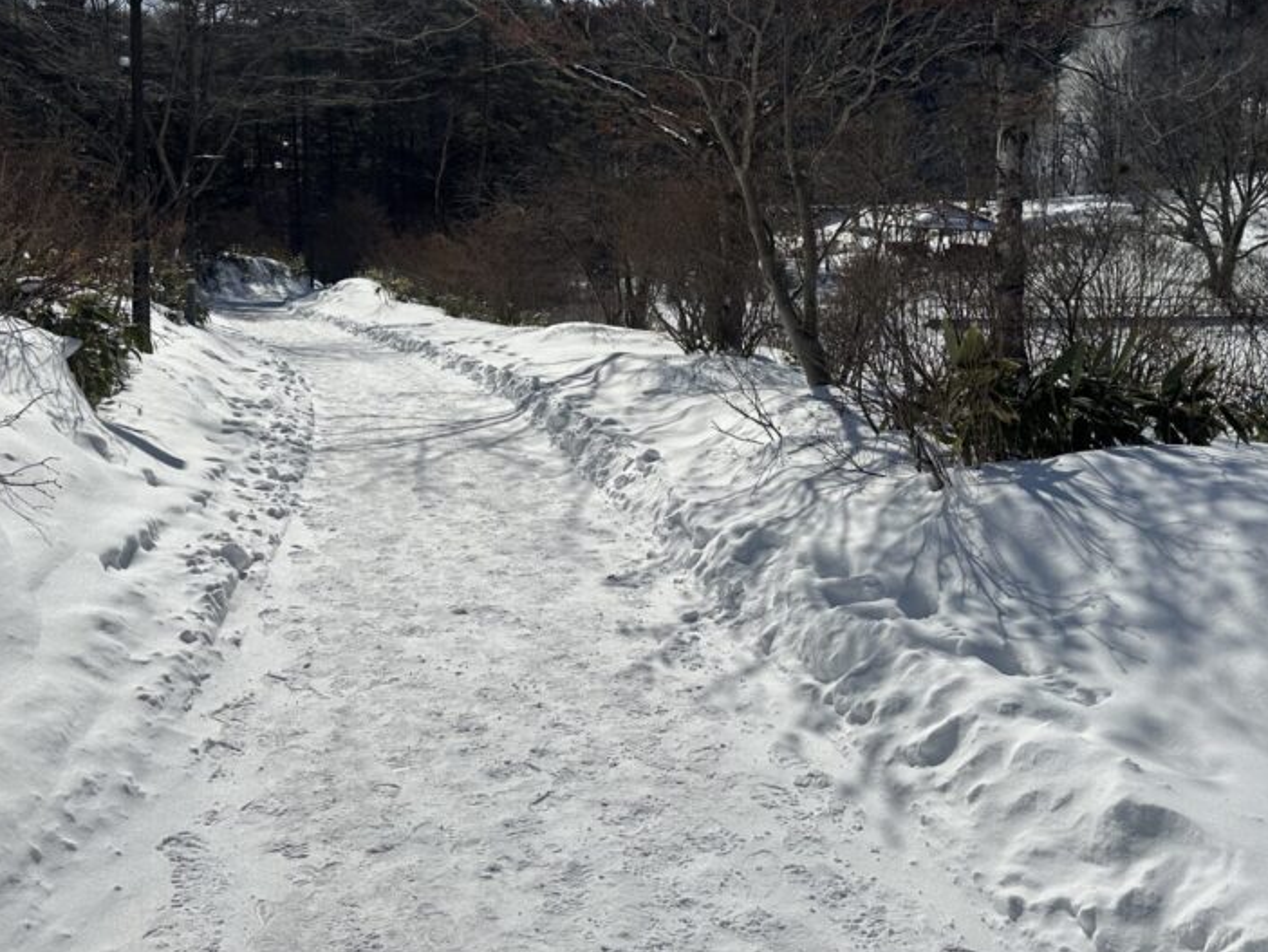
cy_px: 394
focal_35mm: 35
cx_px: 648
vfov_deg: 40.6
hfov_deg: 52.6
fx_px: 1283
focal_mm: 6.86
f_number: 1.78
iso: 80
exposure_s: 1/18519
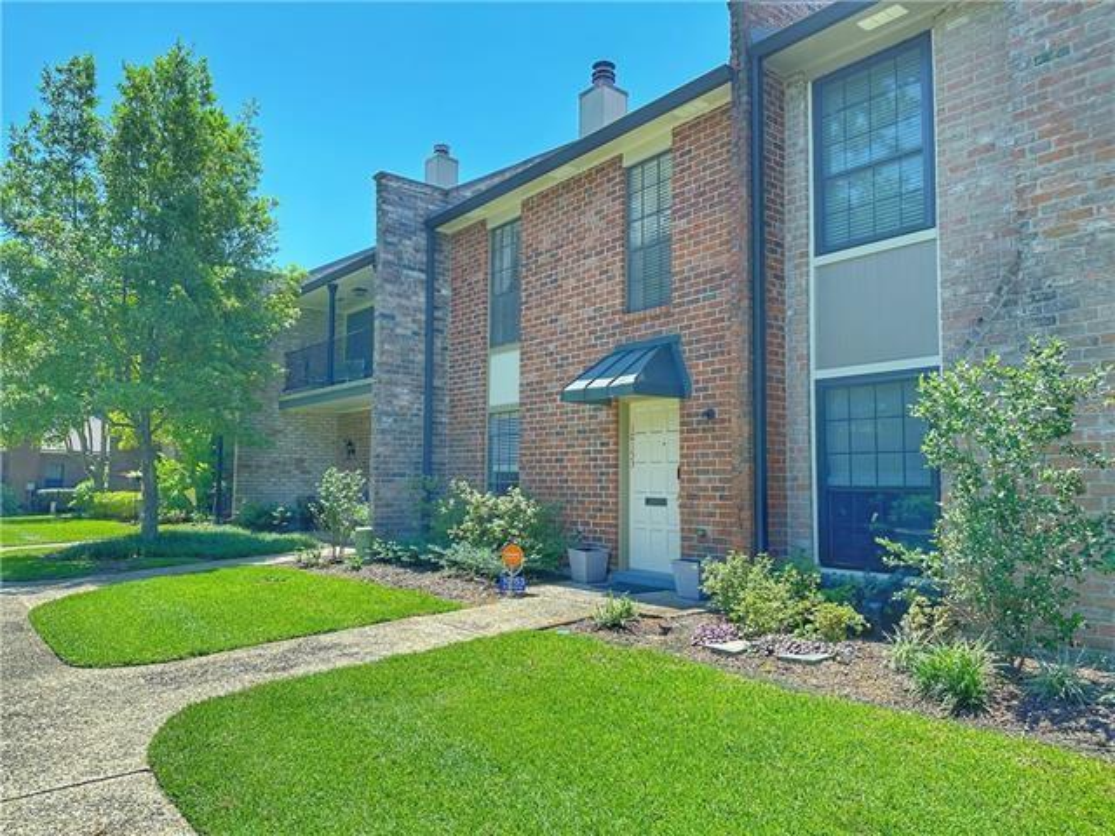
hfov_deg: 71.6
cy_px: 418
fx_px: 773
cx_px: 558
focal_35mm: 24
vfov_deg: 56.8
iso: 80
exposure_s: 1/1812
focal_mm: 6.86
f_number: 1.78
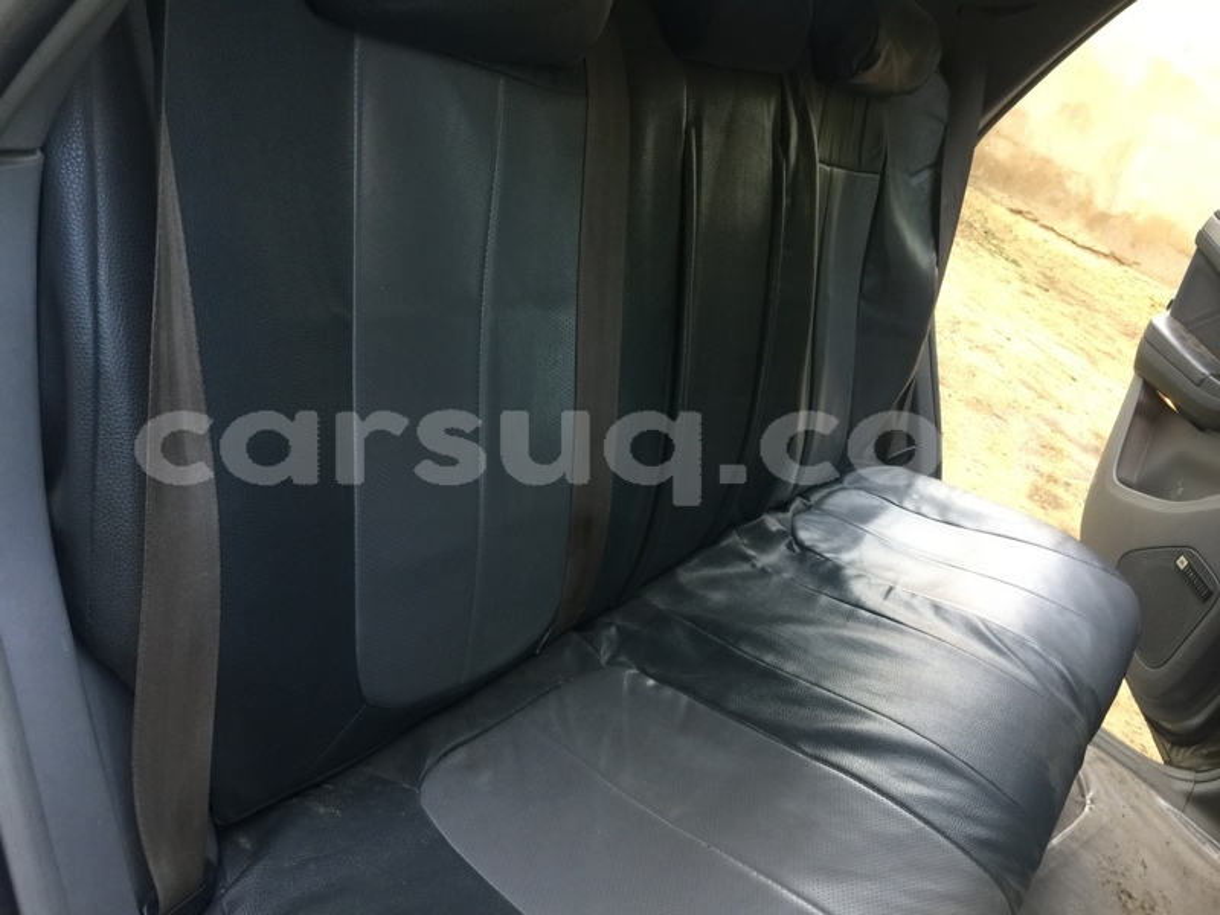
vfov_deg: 48.2
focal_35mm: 29
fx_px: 1022
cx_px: 610
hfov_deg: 61.7
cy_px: 458
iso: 40
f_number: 2.2
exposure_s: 1/33
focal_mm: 4.15
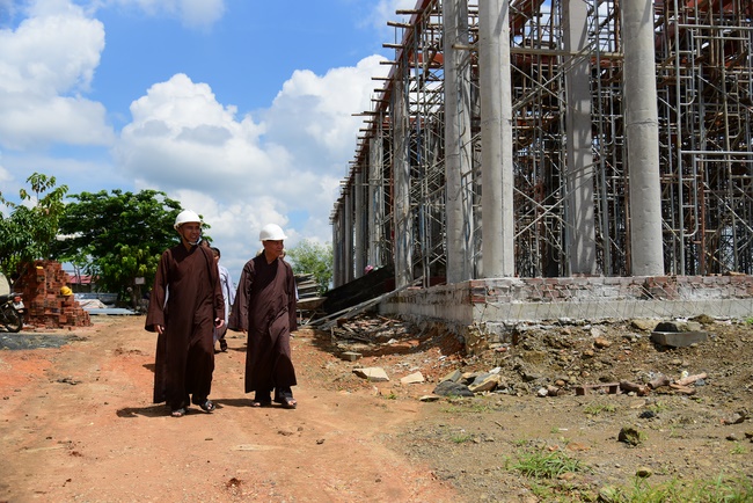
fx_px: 670
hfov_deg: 58.7
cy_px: 252
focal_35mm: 32
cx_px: 376
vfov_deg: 41.2
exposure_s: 1/4000
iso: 320
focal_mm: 32
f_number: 4
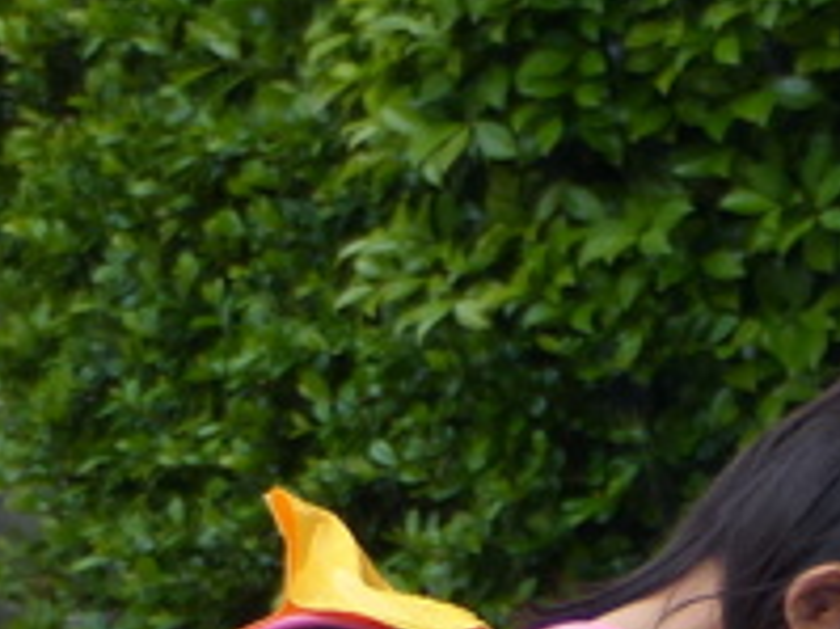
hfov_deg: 2.5
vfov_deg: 1.9
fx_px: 19377
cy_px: 1140
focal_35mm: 799
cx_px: 1330
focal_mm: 27.8
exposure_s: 1/125
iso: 100
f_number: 2.8
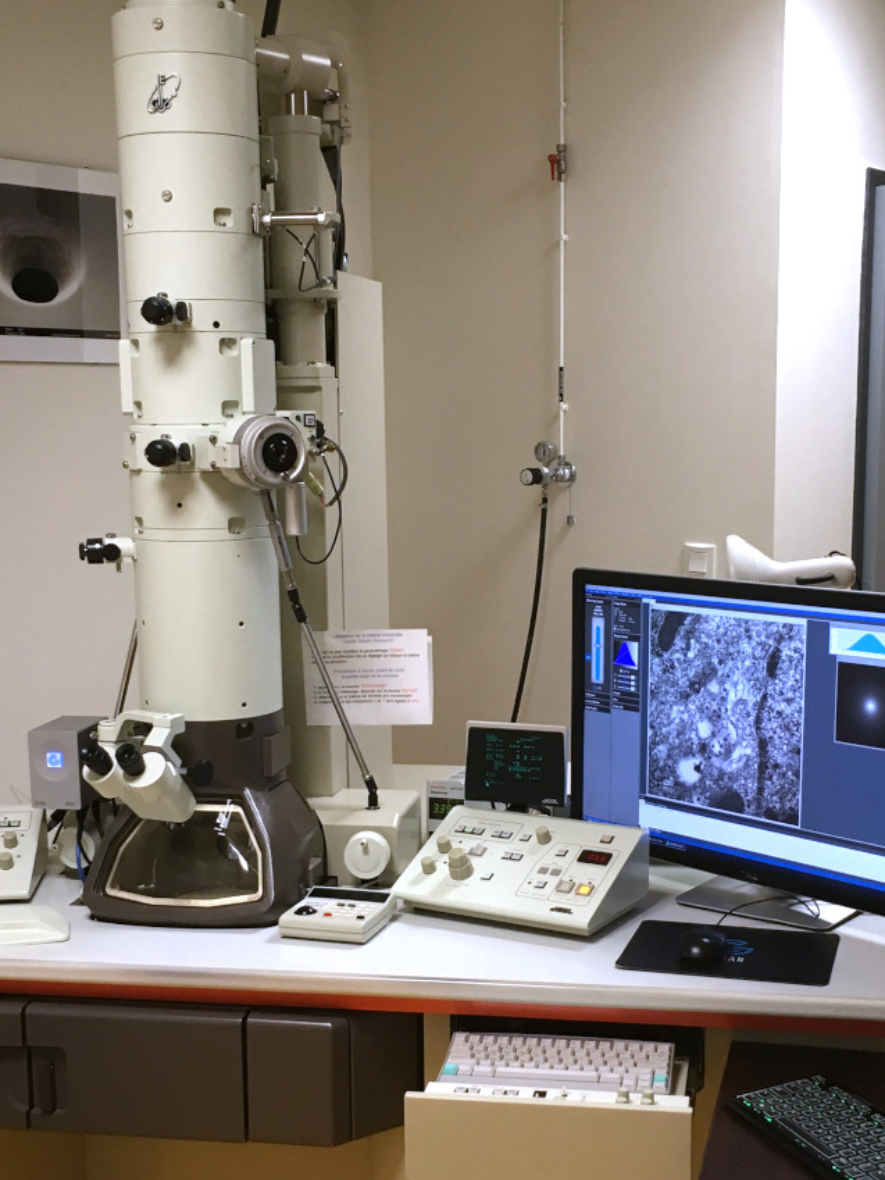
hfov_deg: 35.1
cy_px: 620
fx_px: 1397
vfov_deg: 45.8
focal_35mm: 41
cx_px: 485
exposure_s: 1/33
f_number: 2.2
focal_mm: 4.15
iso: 80
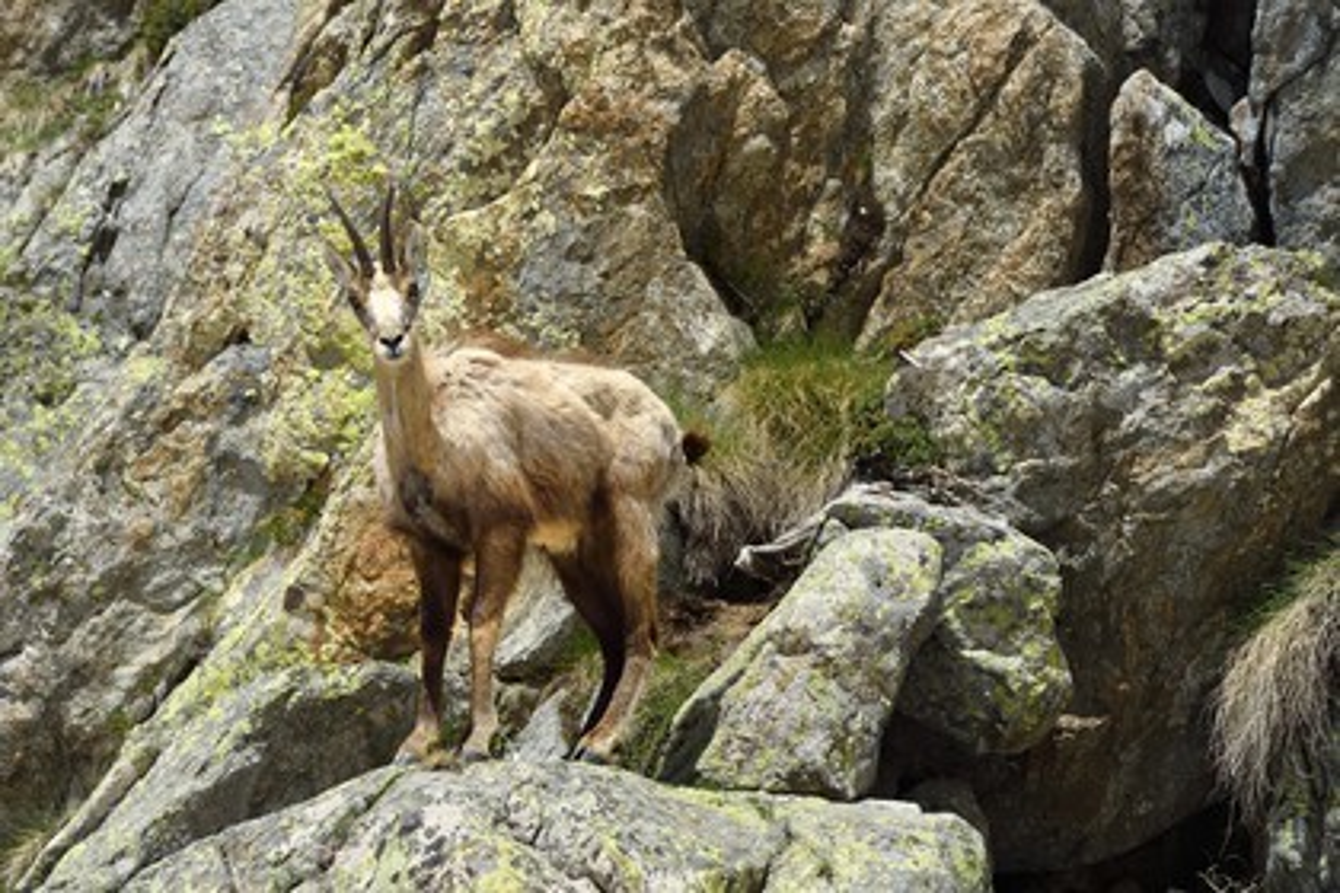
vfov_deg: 6.9
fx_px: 7444
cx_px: 670
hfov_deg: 10.3
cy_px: 446
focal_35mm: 200
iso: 400
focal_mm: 200
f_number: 8
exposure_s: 1/800
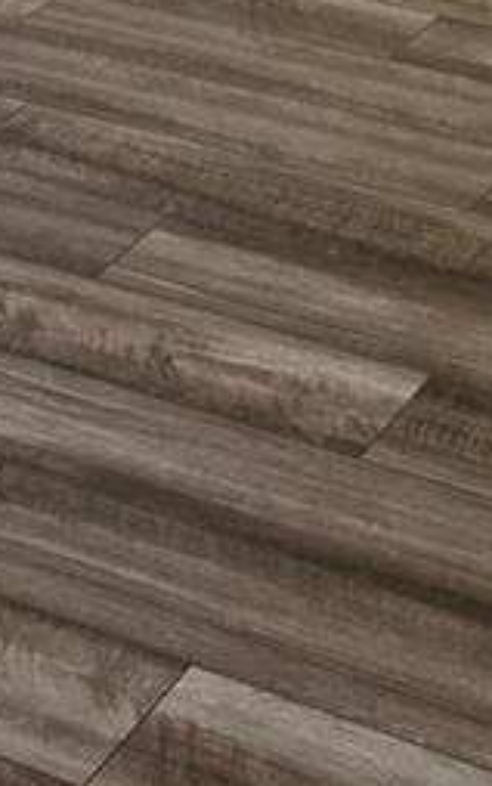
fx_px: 2464
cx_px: 384
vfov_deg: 15.5
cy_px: -637
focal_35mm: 115
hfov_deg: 11.4
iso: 160
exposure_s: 1/120
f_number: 1.8
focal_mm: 5.4
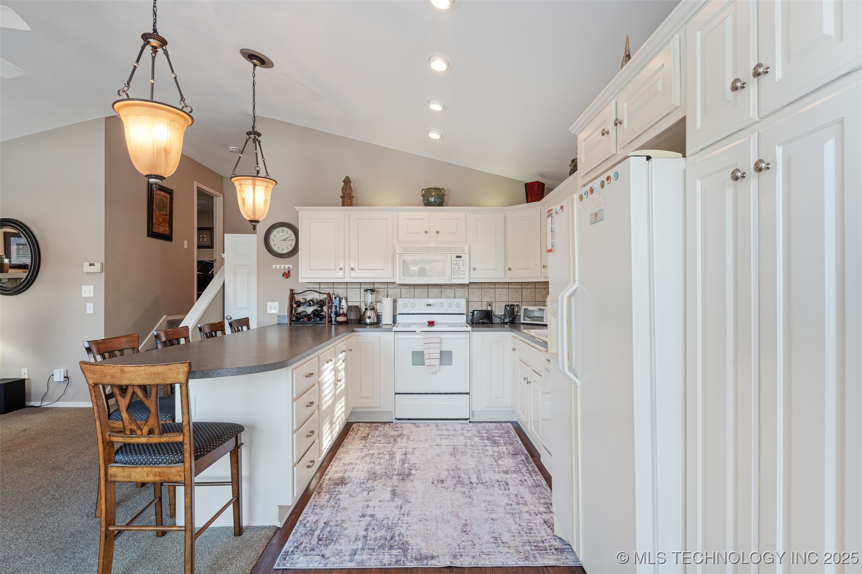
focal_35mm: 18
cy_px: 287
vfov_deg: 68.3
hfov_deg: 91.0
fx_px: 424
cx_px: 431
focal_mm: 17.7
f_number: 9
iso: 200
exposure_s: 1/5
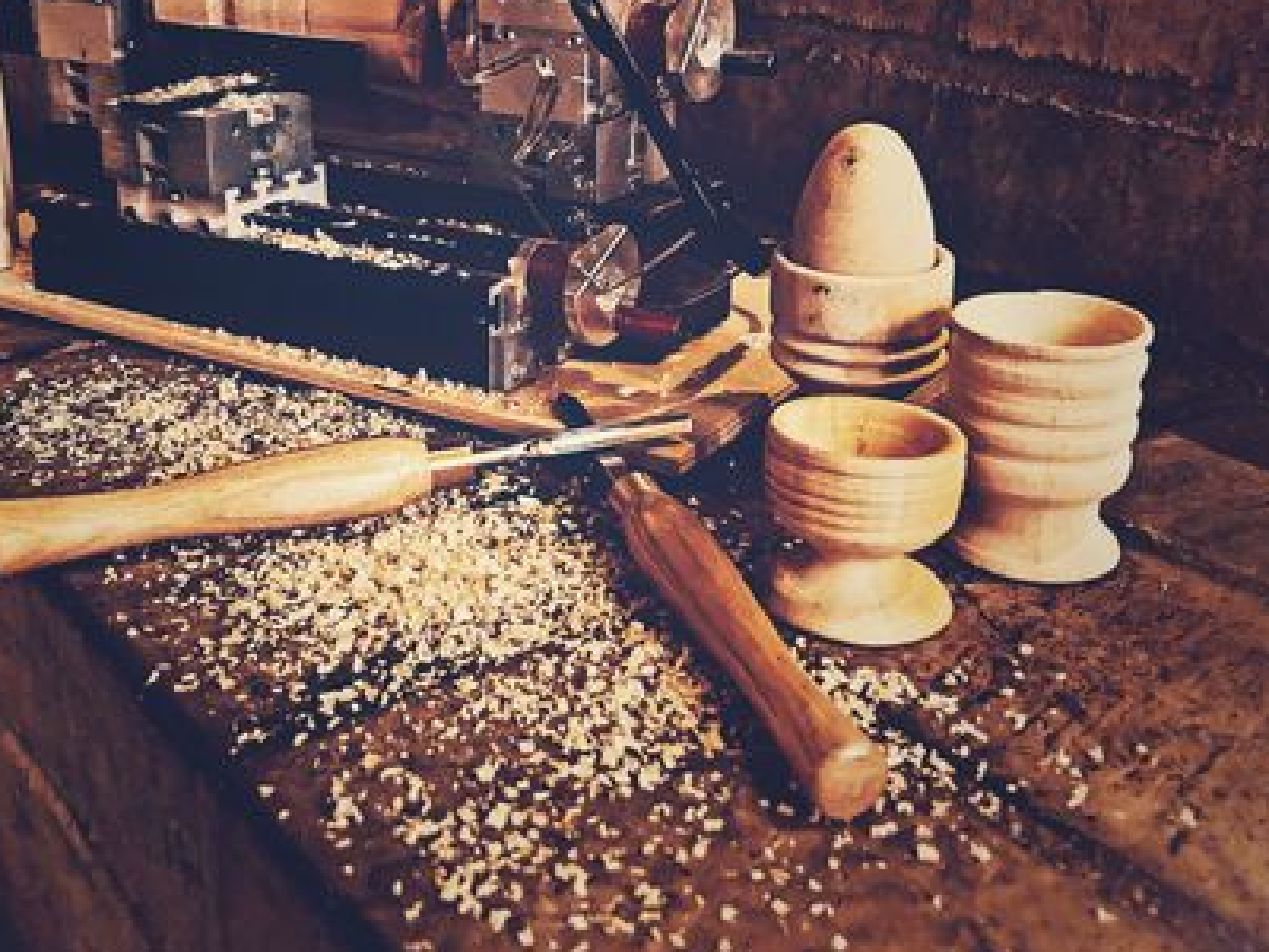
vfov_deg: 34.0
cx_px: 536
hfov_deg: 44.7
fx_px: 1540
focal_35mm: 42
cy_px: 314
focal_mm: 3.99
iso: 1250
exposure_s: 1/15
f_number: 1.8
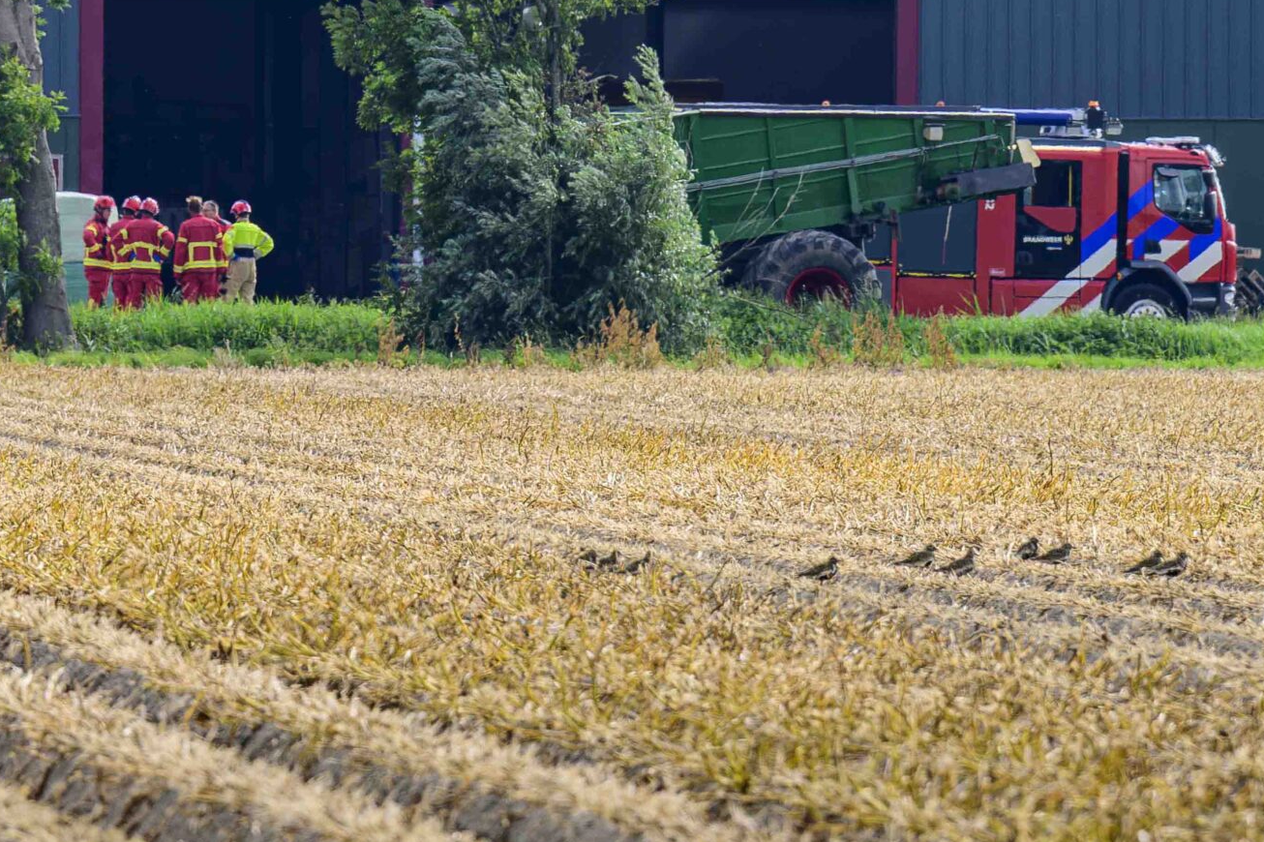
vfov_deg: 2.3
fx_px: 20639
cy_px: 146
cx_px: 222
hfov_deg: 3.5
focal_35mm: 588
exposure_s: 1/250
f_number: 5.6
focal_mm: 200
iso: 90
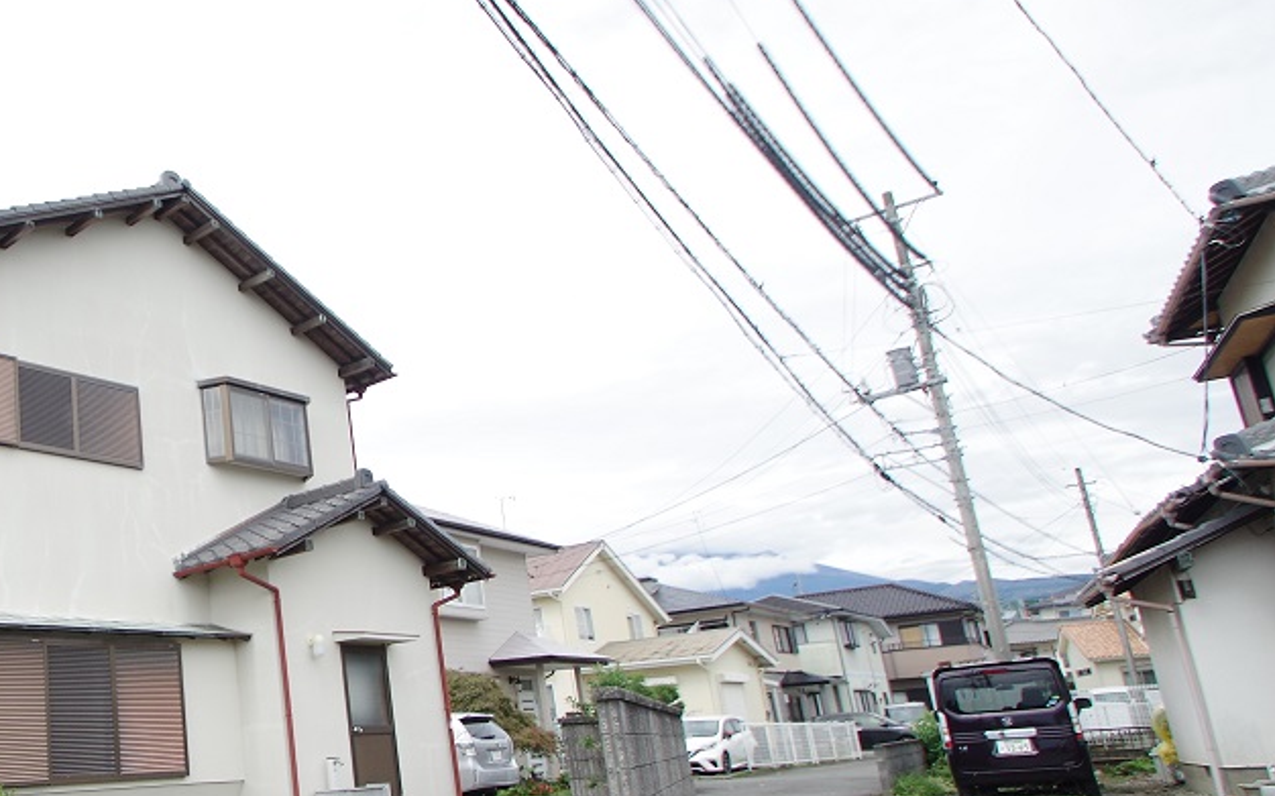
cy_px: 491
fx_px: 1042
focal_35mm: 30
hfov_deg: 54.0
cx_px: 104
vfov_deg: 41.6
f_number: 7.1
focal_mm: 10.63
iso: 200
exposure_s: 1/320
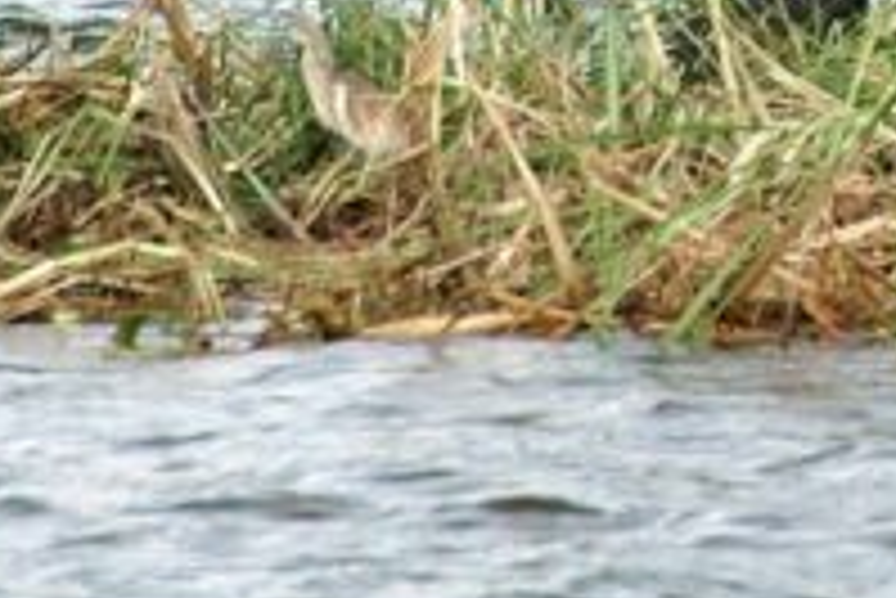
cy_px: -616
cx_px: 1810
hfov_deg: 0.9
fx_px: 57608
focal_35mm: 2313
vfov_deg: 0.6
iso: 400
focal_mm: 300
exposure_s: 1/500
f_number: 5.6
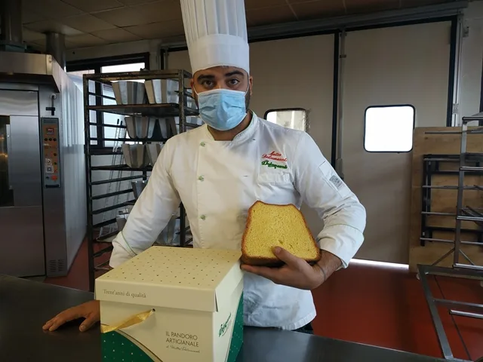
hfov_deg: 71.6
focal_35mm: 24
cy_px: 181
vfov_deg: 56.8
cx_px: 242
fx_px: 335
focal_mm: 3.94
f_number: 1.9
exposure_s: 1/33
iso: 200
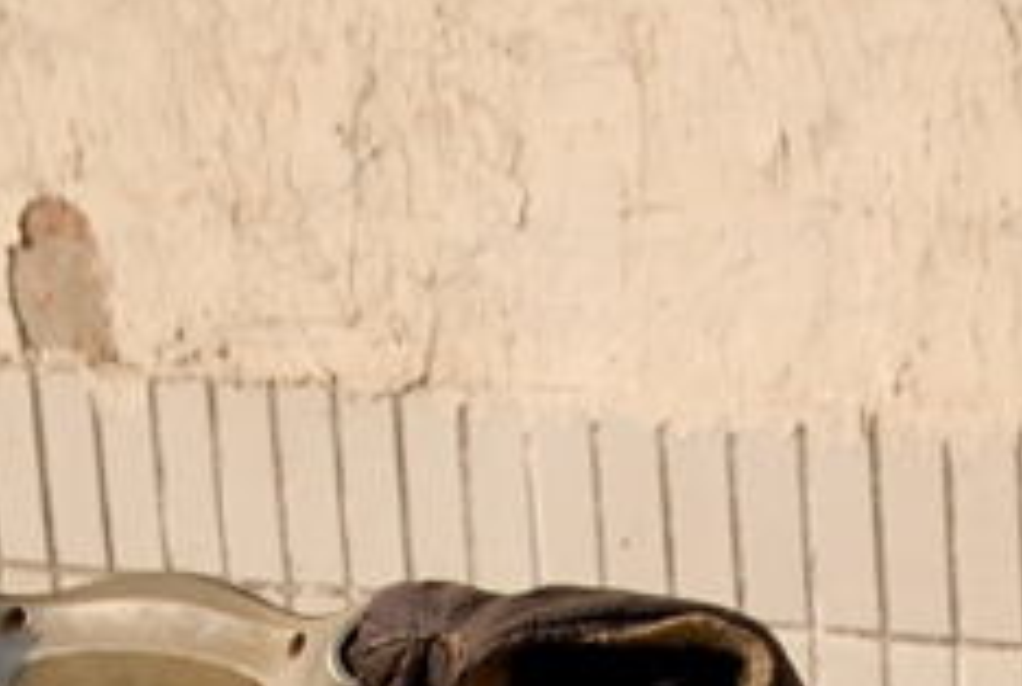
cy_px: 1370
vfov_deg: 6.4
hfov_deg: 9.7
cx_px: 965
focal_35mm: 210
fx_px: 5973
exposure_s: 1/2500
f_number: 5
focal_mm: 32
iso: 200
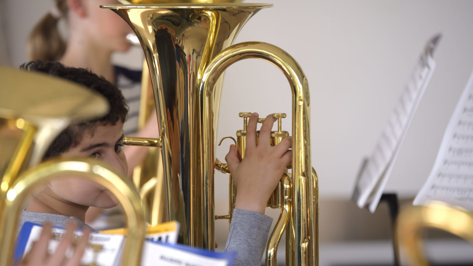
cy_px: 171
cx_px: 223
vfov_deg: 5.1
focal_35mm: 239
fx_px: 2997
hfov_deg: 9.0
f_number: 2.8
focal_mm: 200
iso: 320
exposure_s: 1/250
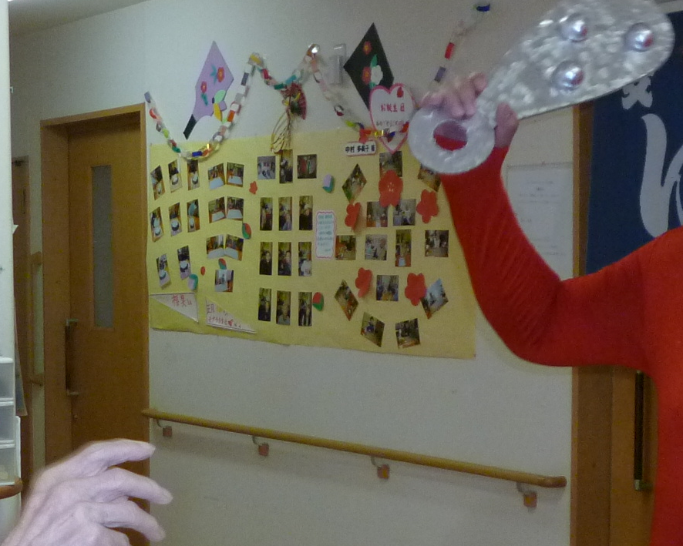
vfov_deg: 19.3
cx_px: 230
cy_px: 384
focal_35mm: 79
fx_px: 1597
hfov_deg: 24.0
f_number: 3.1
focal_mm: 5
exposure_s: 1/60
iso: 200
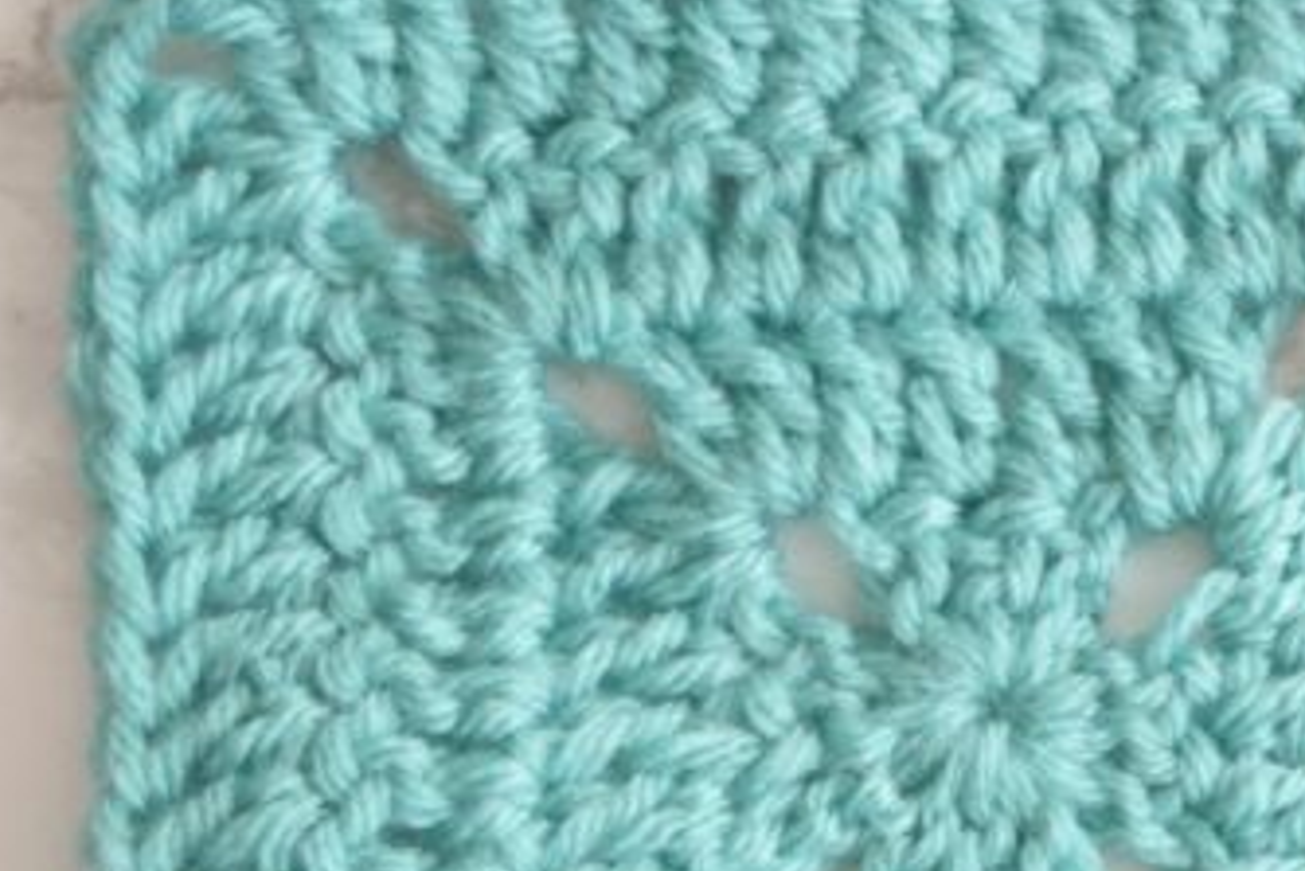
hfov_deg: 10.7
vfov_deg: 7.4
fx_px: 6673
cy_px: 947
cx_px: 1985
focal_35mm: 184
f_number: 4.8
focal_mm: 40
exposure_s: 1/60
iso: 400
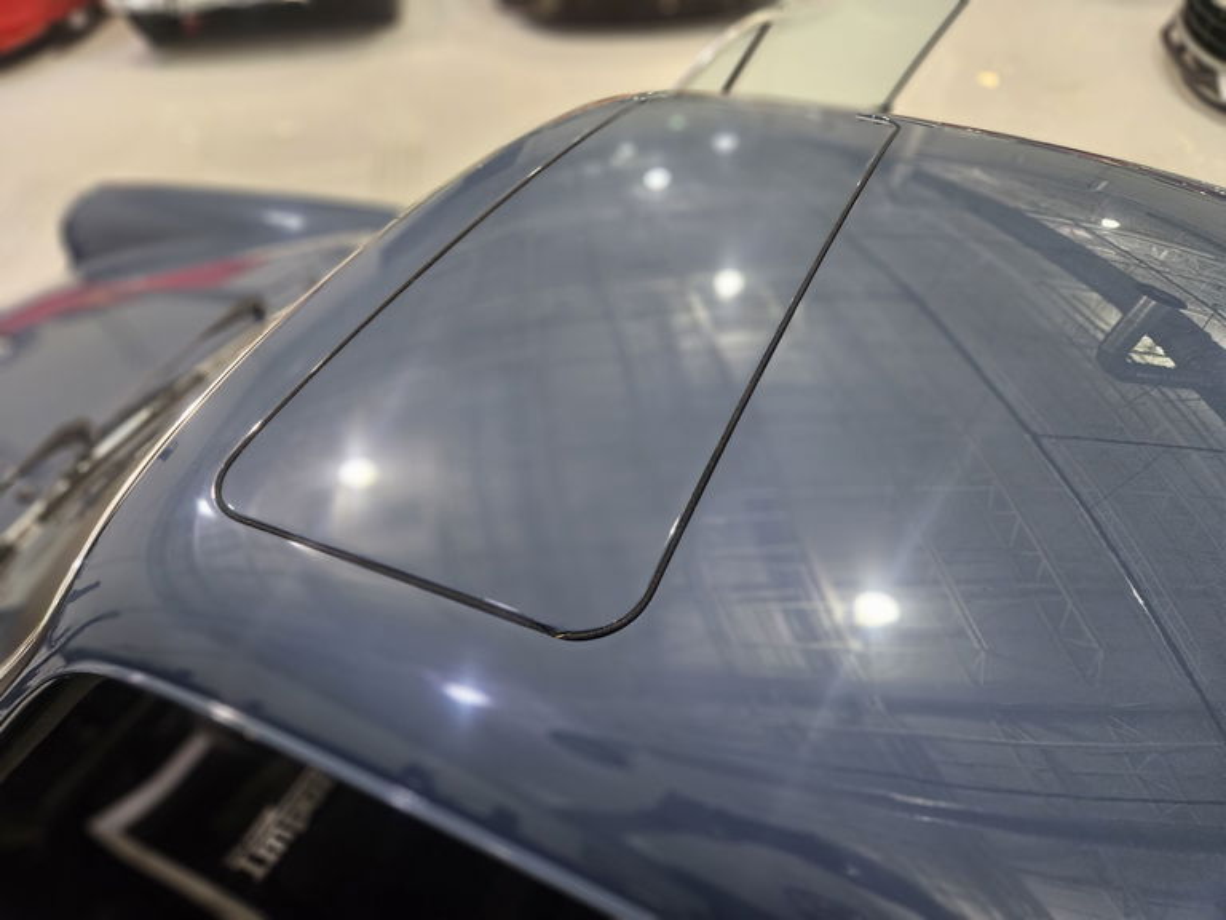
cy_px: 460
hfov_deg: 73.9
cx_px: 613
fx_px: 815
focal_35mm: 23
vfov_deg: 58.9
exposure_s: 1/60
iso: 640
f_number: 1.8
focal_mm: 5.4
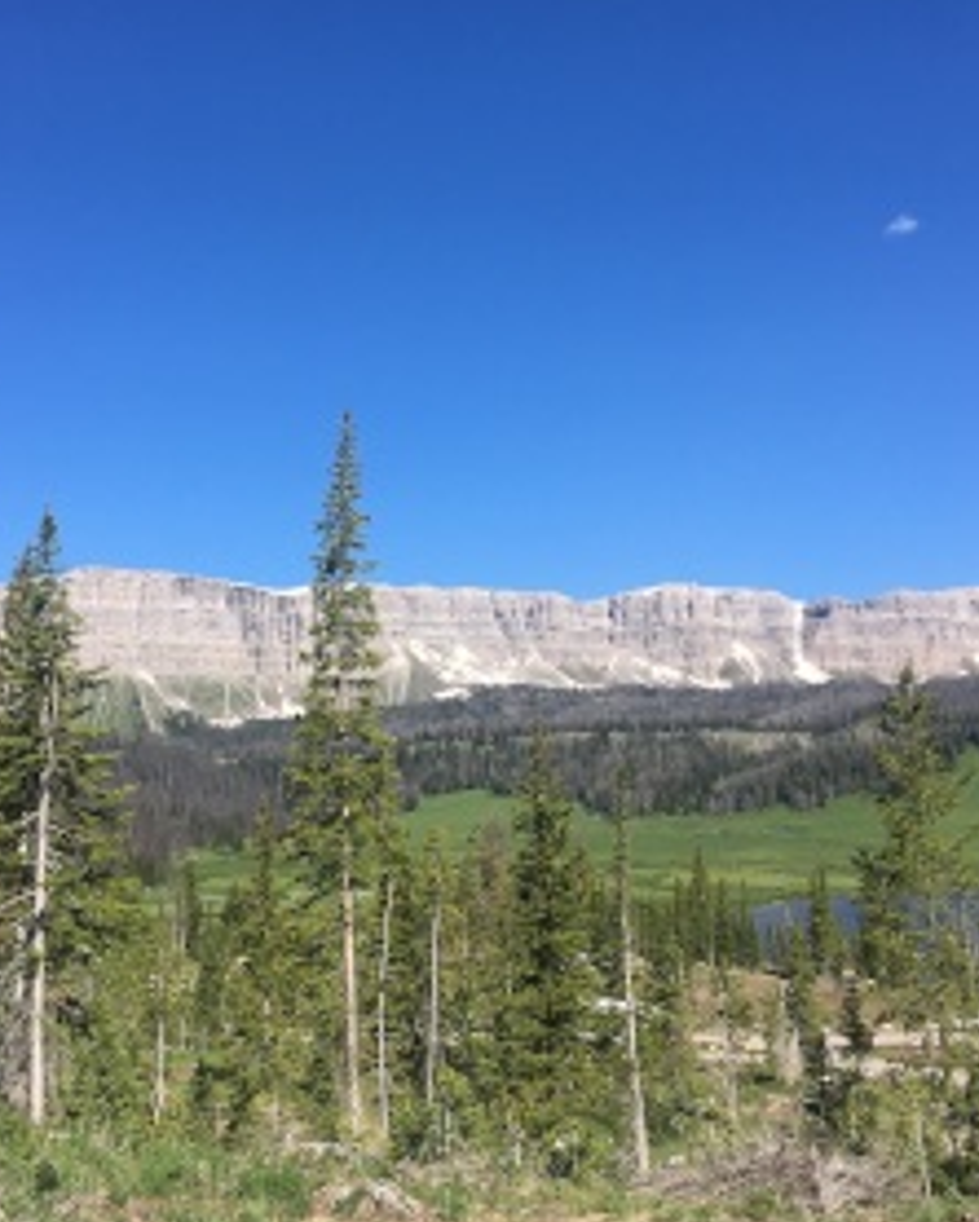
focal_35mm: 46
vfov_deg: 40.2
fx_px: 1664
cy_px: 521
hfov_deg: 32.7
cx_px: 428
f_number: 2.2
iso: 25
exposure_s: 1/1451
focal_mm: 4.15
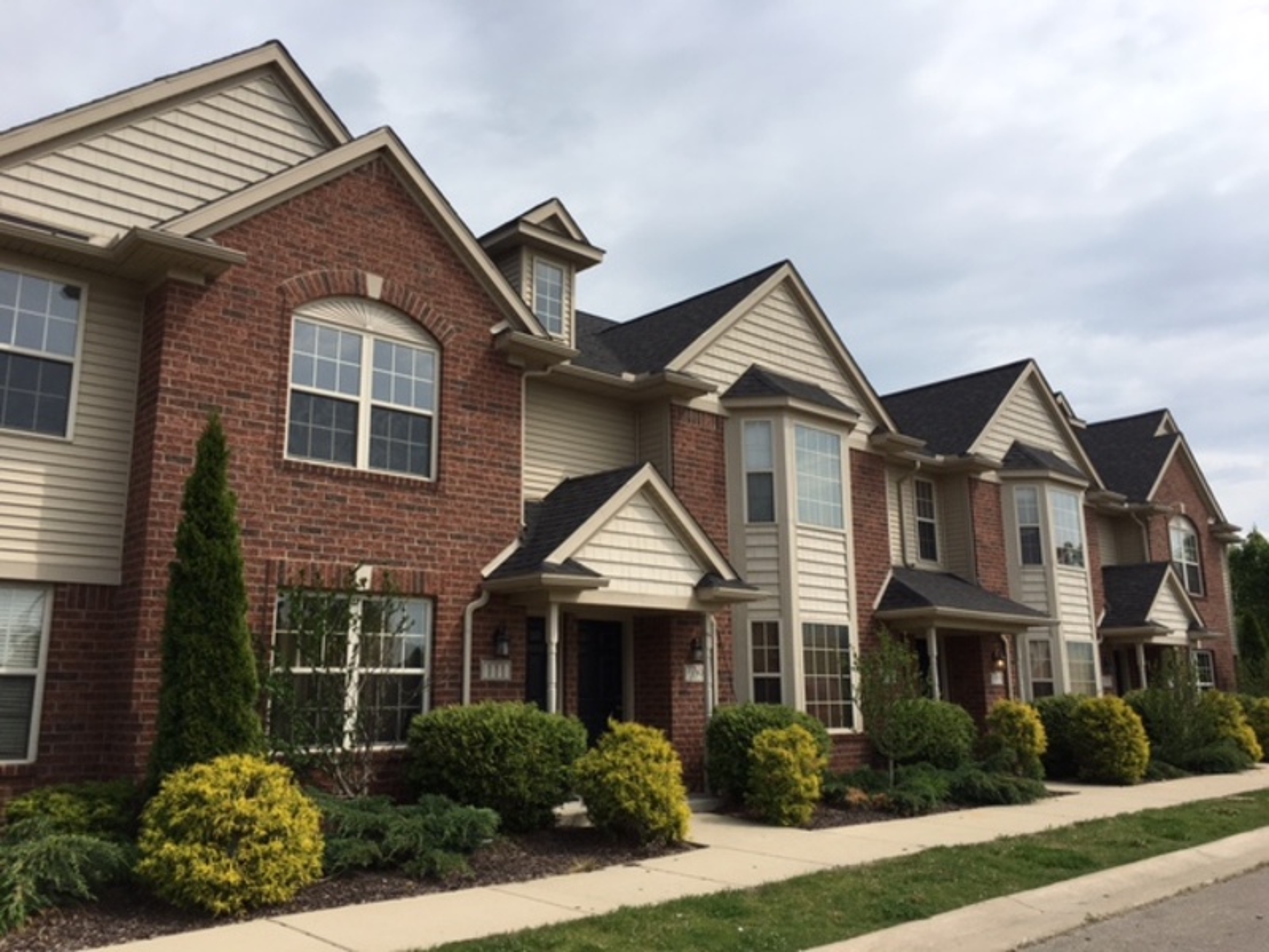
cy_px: 476
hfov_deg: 61.7
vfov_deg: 48.2
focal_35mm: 29
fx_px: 1063
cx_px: 634
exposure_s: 1/2137
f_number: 2.2
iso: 25
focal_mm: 4.15
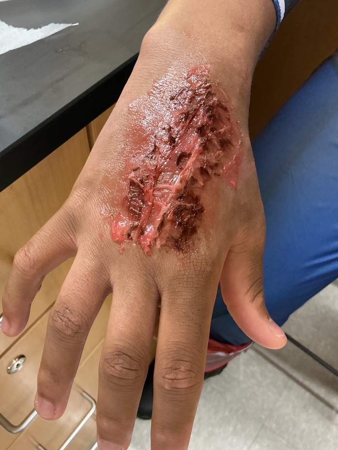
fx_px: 417
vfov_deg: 56.8
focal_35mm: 32
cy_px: 236
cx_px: 155
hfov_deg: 44.1
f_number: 1.8
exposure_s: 1/60
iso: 250
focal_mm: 3
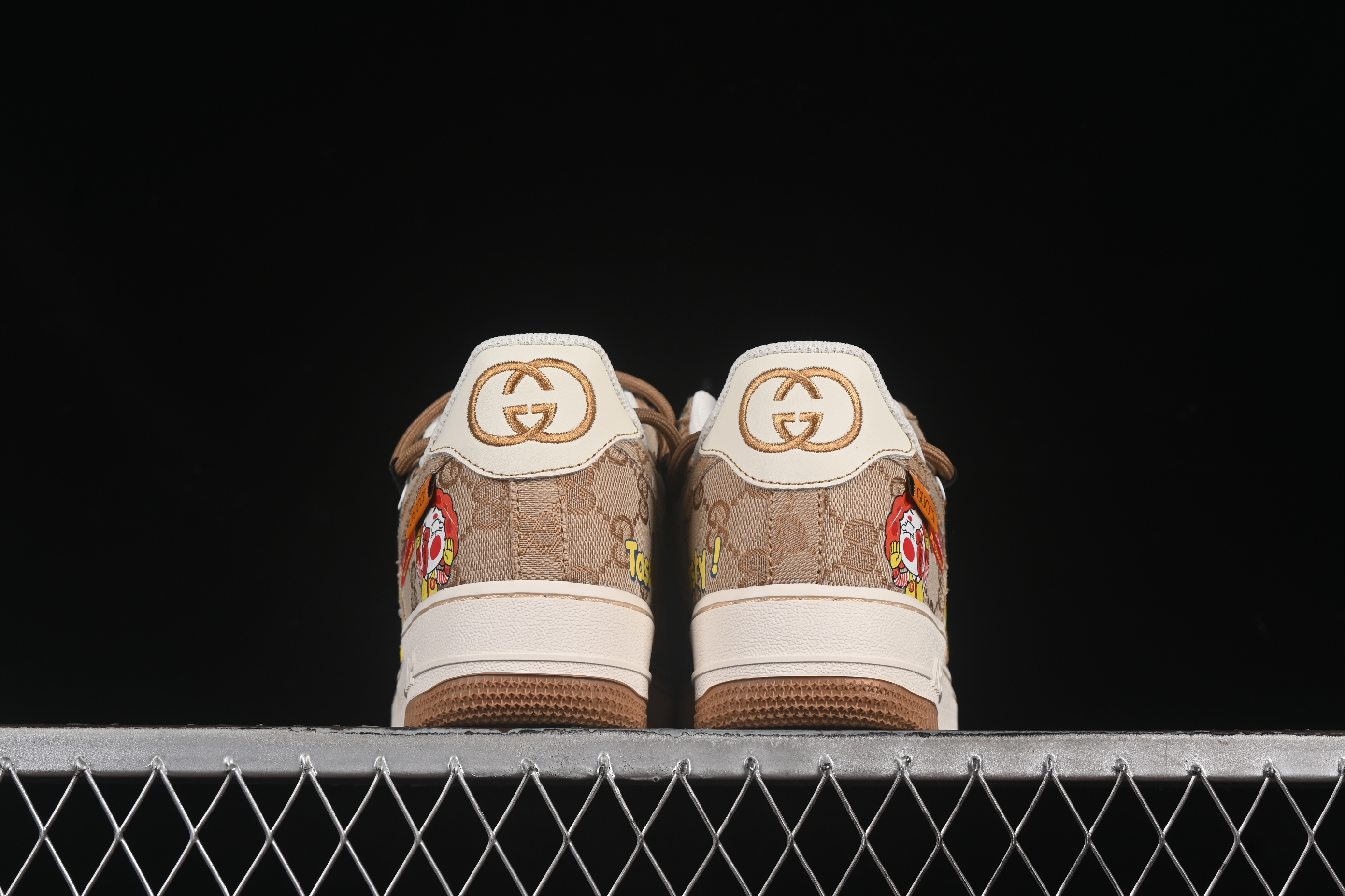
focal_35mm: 75
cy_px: 448
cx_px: 672
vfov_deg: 18.2
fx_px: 2802
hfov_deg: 27.0
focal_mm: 50
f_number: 8
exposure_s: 1/60
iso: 160
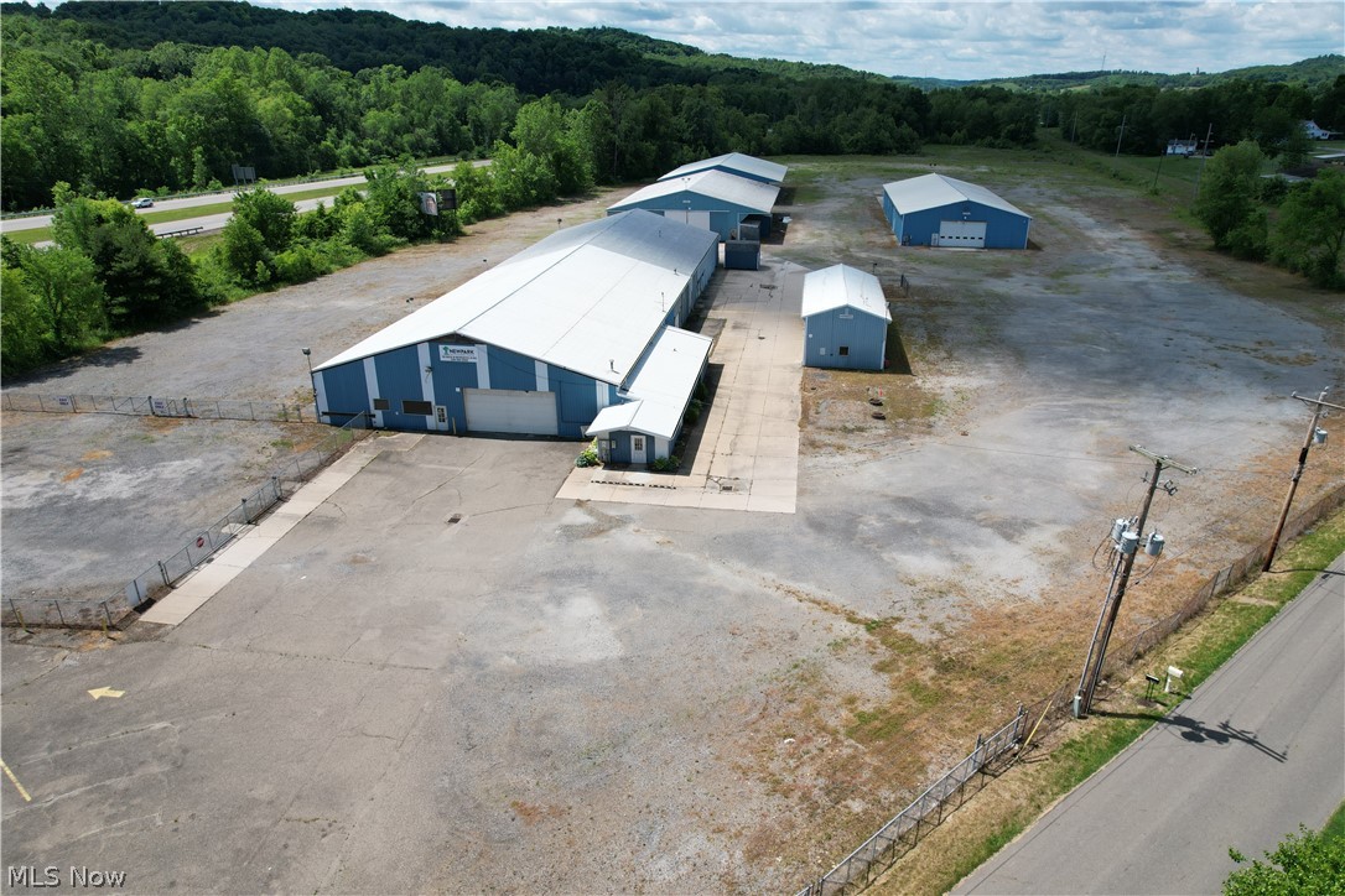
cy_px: 448
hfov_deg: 78.6
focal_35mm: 22
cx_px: 672
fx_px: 822
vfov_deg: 57.2
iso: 140
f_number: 2.8
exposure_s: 1/2500
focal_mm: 8.38
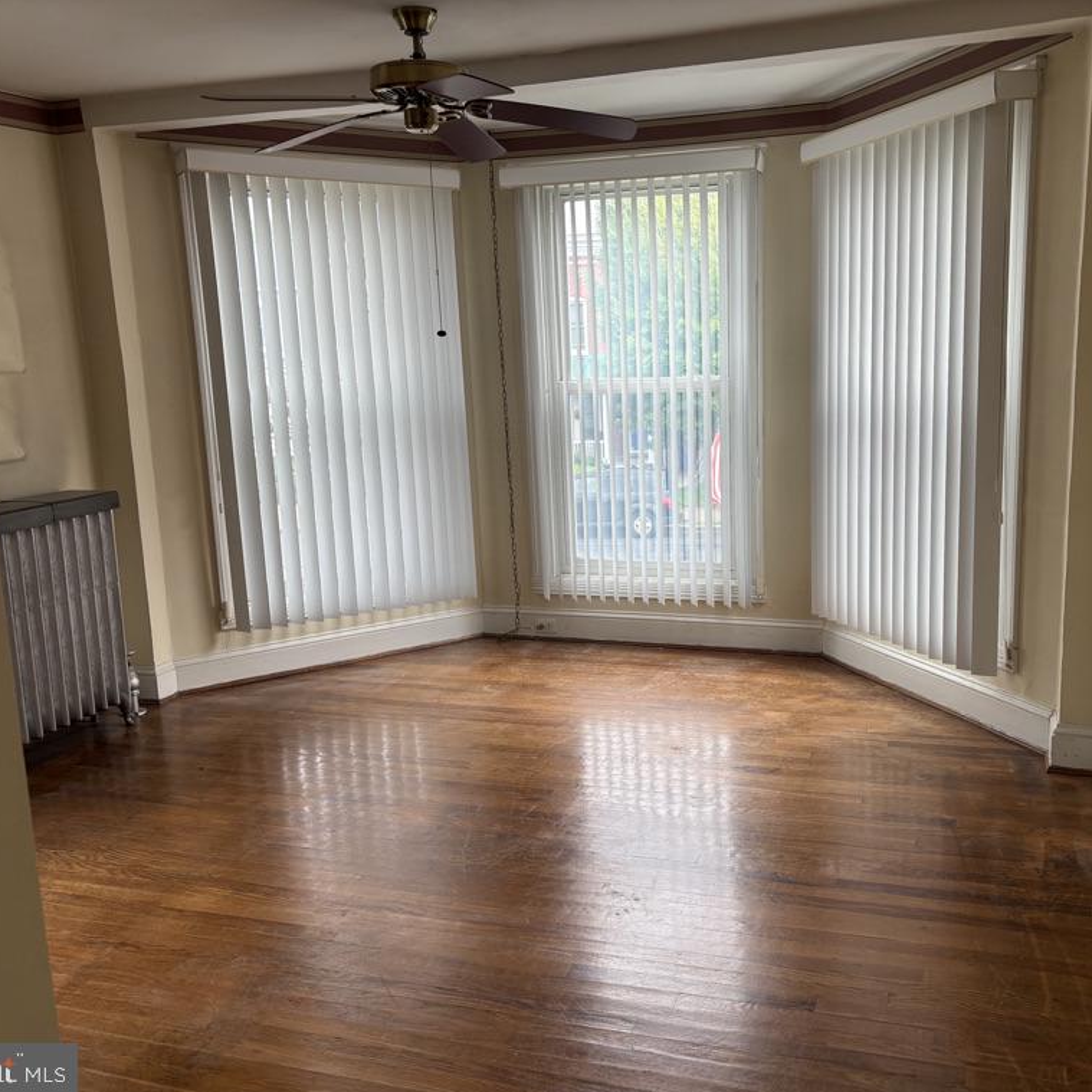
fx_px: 1106
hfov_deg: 52.3
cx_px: 634
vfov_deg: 52.5
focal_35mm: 31
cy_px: 550
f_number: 1.6
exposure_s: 1/121
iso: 50
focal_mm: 5.96
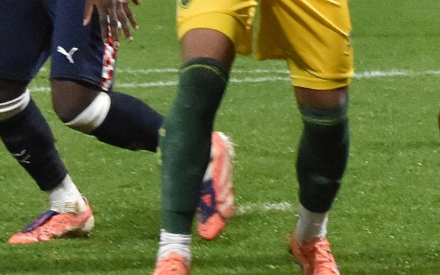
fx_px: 5540
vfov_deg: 2.8
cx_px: 507
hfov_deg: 4.5
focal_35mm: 462
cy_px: 31
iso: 2500
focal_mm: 78
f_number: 2.8
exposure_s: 1/500
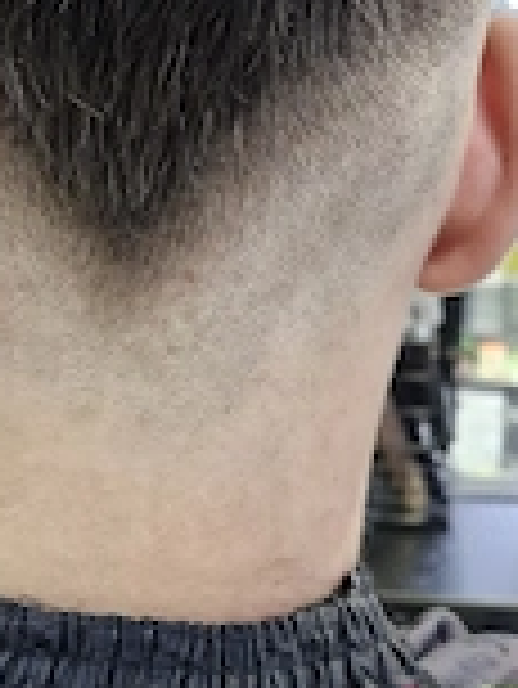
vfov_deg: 32.1
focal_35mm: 60
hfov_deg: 24.4
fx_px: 1195
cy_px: 306
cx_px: 248
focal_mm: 5.54
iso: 640
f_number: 1.8
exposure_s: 1/100
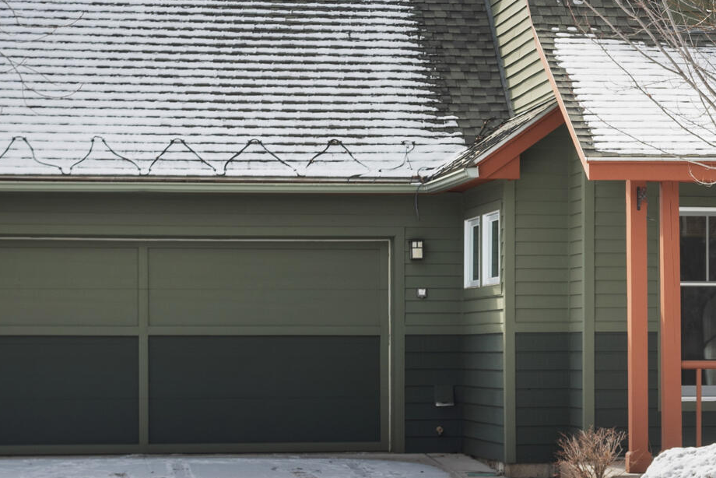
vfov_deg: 10.0
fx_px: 2725
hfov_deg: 14.6
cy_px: 129
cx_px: 820
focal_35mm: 137
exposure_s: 1/40
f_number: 7.1
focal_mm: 42
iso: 100
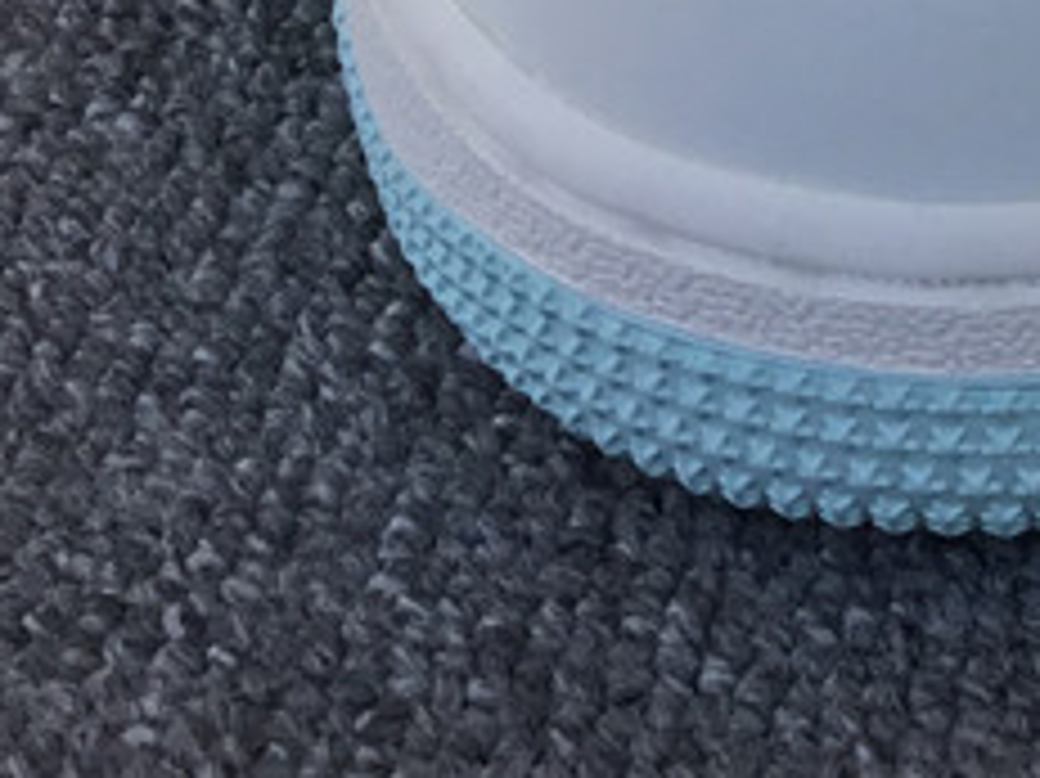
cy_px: -614
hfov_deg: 14.5
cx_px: 1819
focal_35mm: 121
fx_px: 3633
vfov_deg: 11.4
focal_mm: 3.3
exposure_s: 1/617
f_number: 2.4
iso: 25
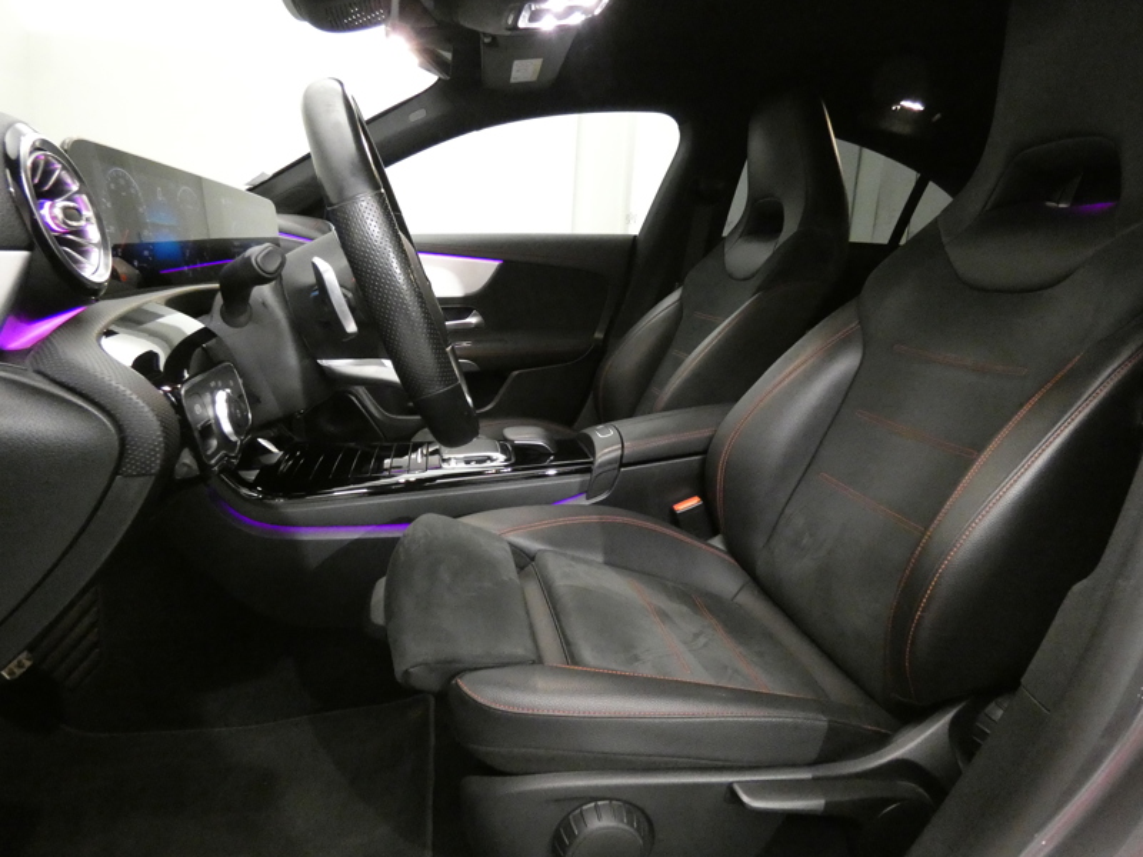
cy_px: 428
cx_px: 572
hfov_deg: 81.7
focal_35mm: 20
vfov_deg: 66.0
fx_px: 660
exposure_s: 1/25
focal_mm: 3.6
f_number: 2.8
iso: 1600
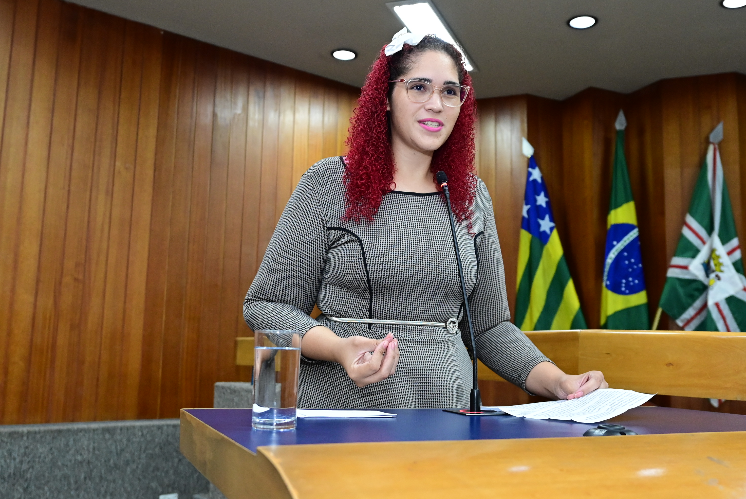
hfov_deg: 53.1
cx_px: 373
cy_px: 250
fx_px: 747
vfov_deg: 36.9
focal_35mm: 36
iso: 2500
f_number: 3.5
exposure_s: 1/125
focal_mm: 24
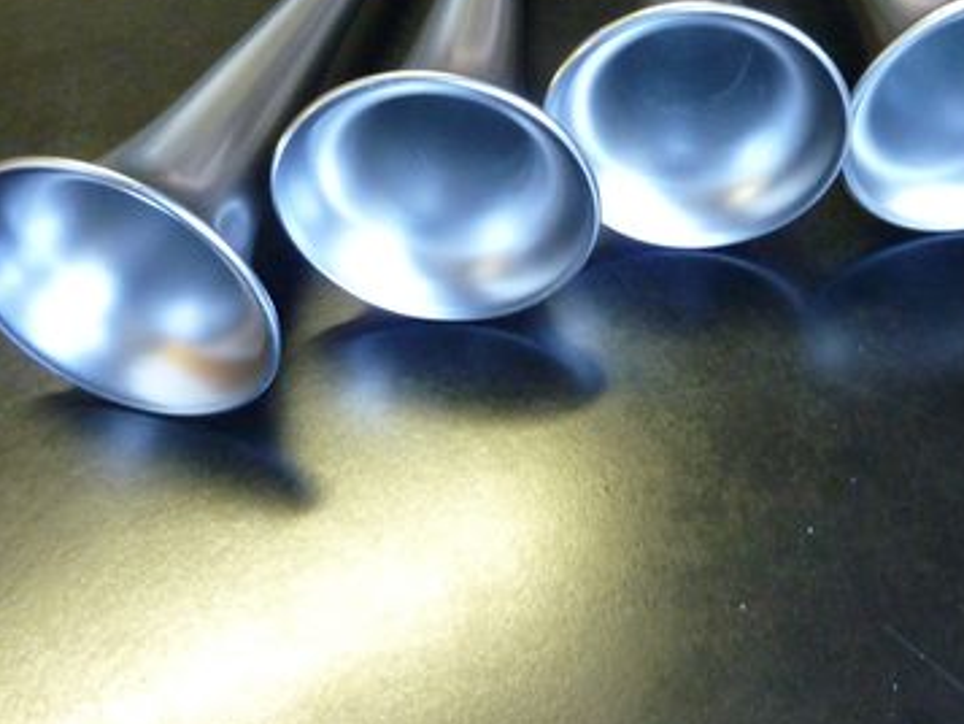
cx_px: 589
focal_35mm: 42
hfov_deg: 44.5
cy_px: 178
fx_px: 1170
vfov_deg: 33.7
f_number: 3.3
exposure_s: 1/10
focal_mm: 4.1
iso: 400
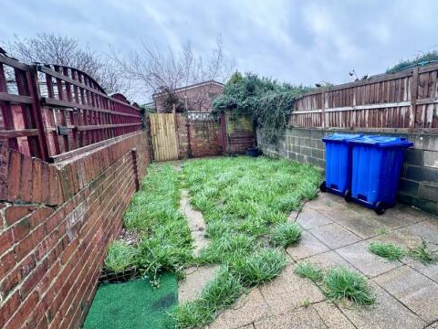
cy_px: 162
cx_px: 257
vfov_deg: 74.7
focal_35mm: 17
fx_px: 215
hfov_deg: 90.2
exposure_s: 1/99
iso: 50
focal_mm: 2.22
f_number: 2.2
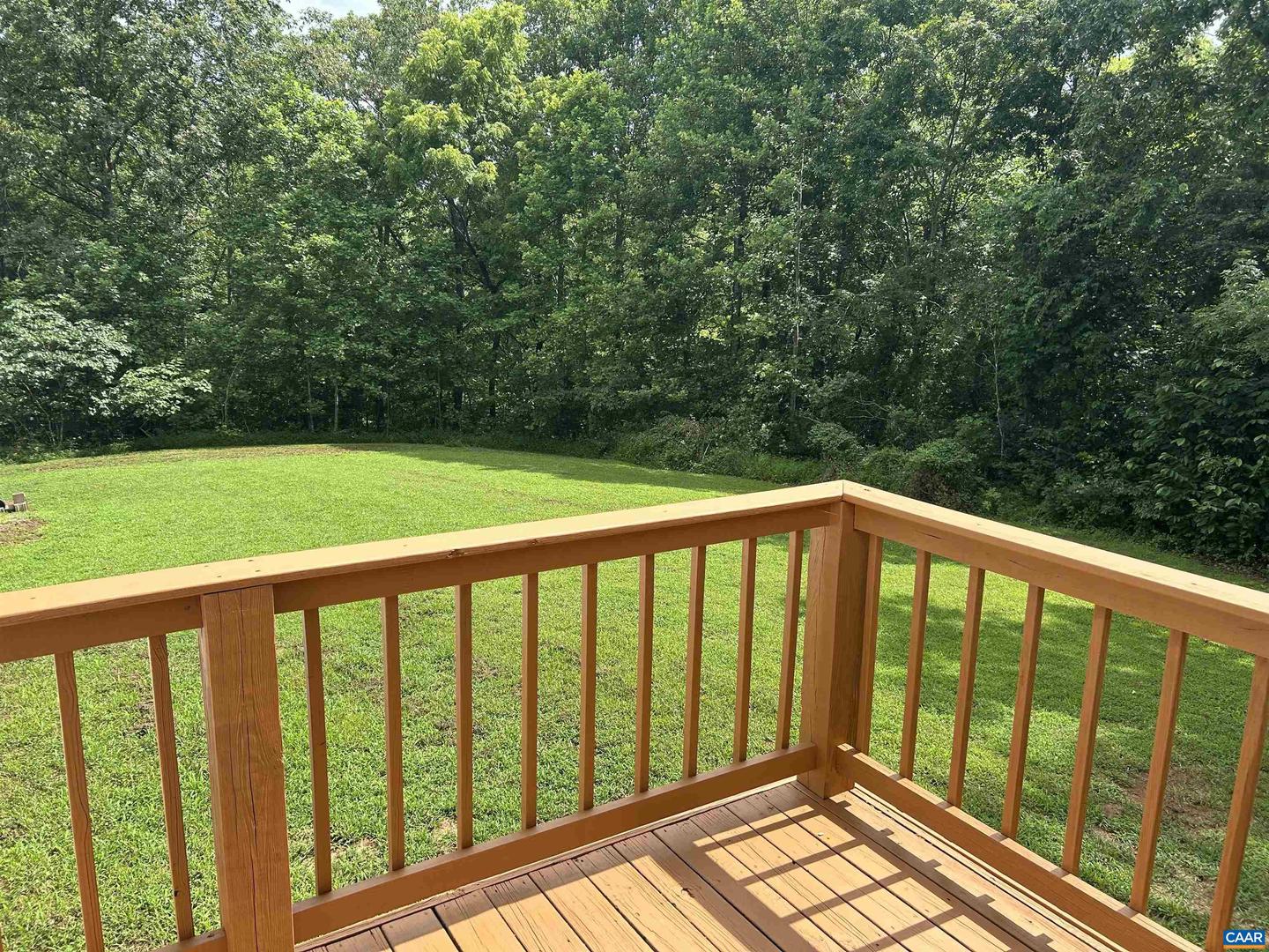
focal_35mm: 26
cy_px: 476
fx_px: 953
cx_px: 634
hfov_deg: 67.3
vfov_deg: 53.1
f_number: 1.5
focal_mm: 5.7
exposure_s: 1/1395
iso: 50
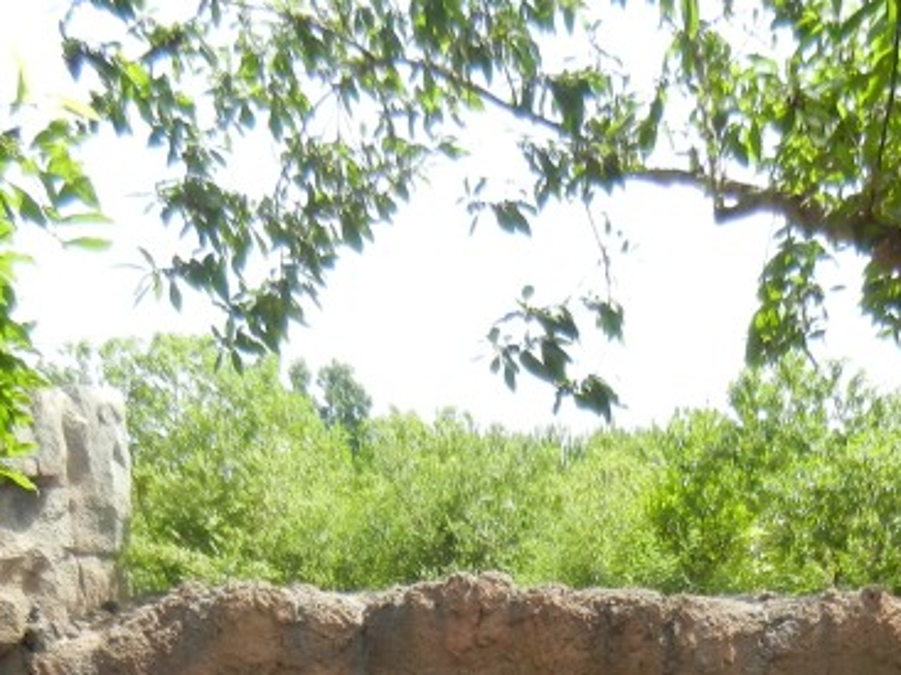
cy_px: 887
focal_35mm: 84
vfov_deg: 16.5
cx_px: 554
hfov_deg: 23.3
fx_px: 2185
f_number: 3.5
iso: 160
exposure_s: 1/362
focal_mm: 5.4
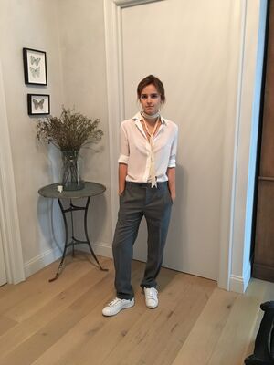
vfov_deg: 61.7
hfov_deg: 48.2
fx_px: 306
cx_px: 137
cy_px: 182
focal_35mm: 29
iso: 200
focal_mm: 4.15
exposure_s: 1/30
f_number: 2.2
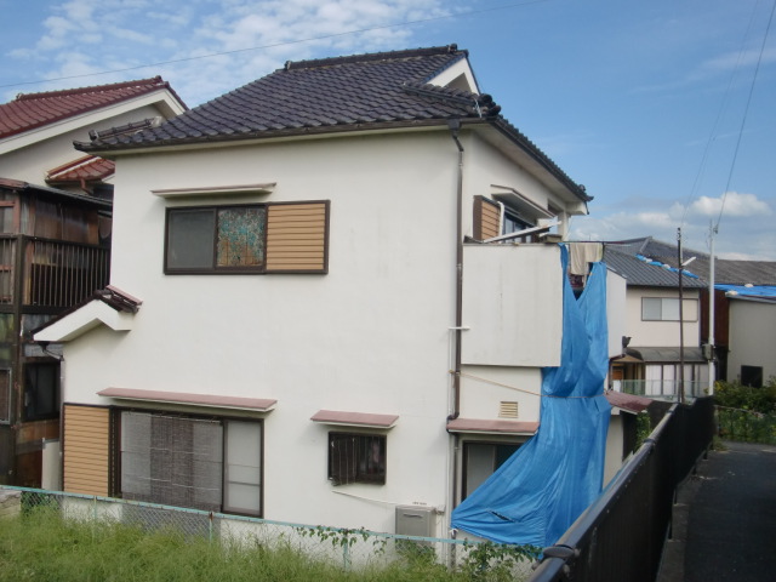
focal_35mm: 38
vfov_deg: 37.7
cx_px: 388
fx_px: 852
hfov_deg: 49.0
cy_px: 291
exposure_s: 1/640
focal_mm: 6.66
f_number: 3.9
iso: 64
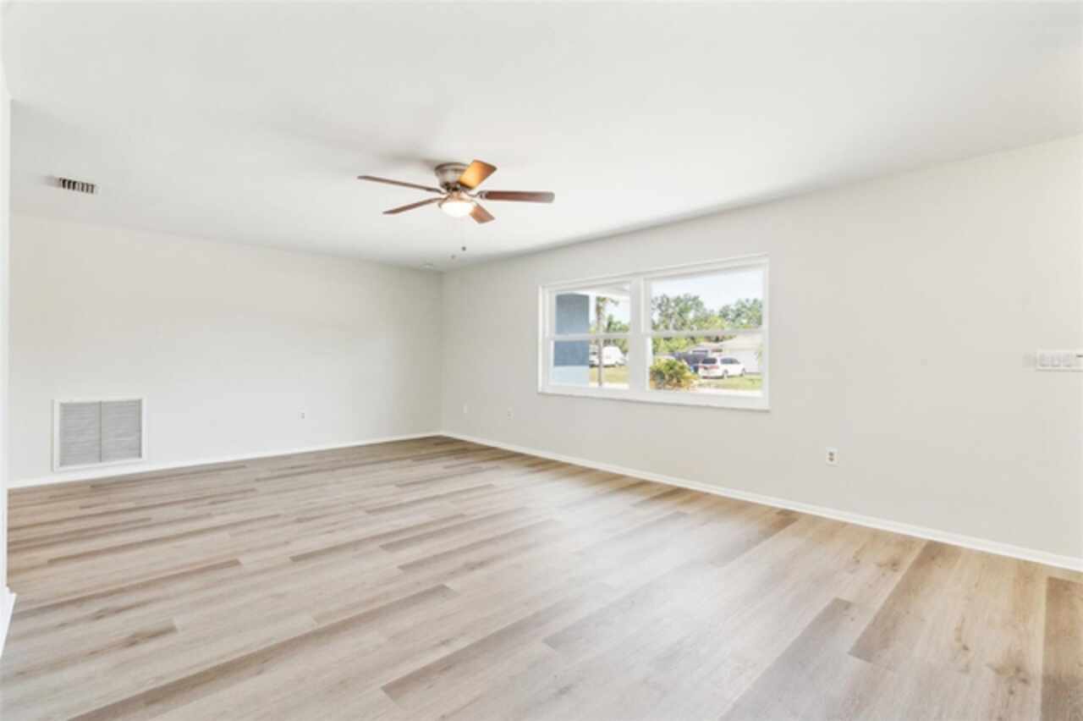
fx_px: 481
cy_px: 360
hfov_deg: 96.8
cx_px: 542
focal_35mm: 16
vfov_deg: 73.7
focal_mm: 16
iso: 1600
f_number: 9
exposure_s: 1/160
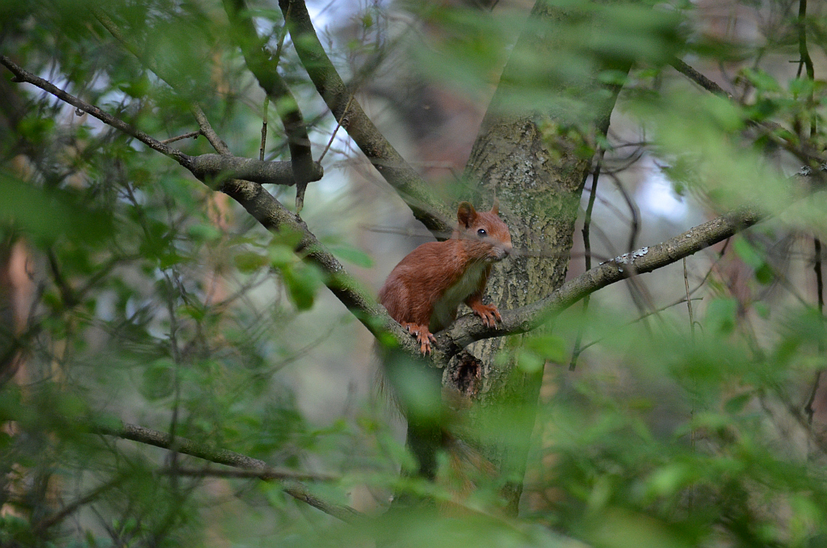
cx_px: 414
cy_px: 274
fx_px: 6877
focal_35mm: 300
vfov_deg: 4.6
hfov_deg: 6.9
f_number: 5.6
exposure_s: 1/500
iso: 1600
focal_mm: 200
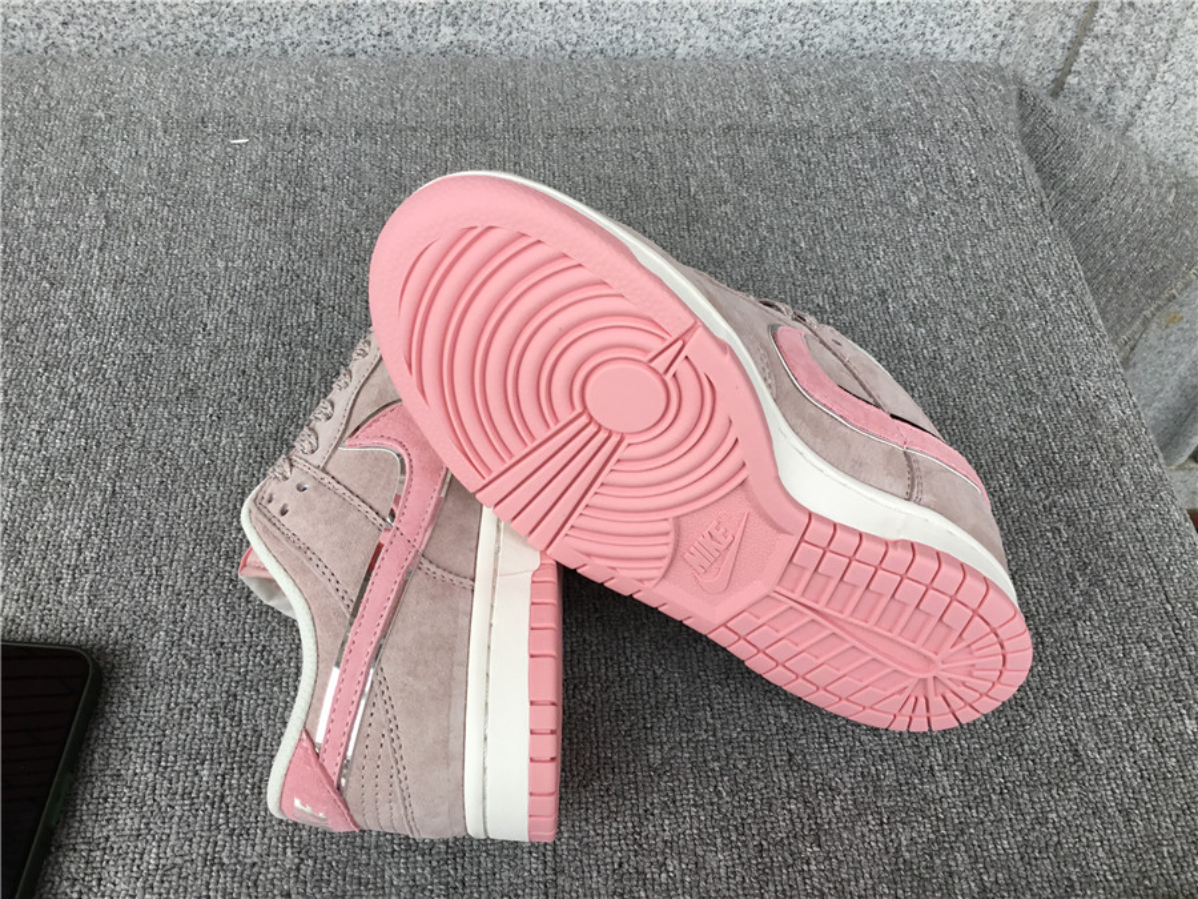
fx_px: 1073
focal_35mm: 31
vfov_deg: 45.4
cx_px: 599
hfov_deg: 58.4
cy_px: 450
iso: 32
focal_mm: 3.3
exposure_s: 1/100
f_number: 2.4
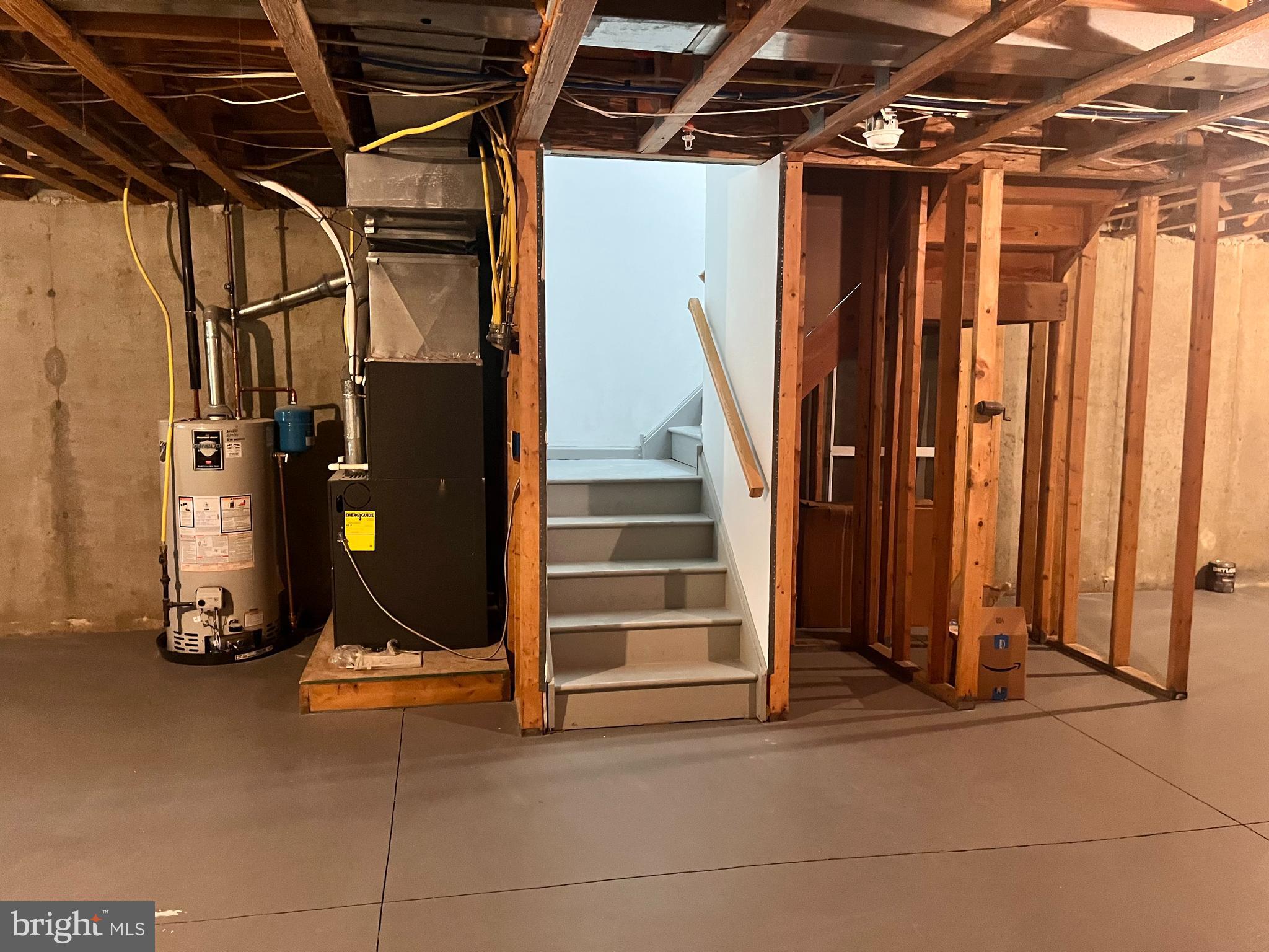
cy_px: 476
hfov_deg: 67.3
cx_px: 634
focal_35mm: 26
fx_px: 953
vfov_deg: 53.1
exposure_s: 1/30
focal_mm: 5.1
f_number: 1.6
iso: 500
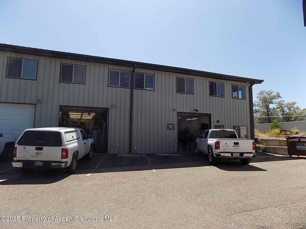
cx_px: 153
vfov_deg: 58.9
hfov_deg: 73.9
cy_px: 114
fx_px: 203
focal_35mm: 23
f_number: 3.1
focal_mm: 4
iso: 80
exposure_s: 1/1000
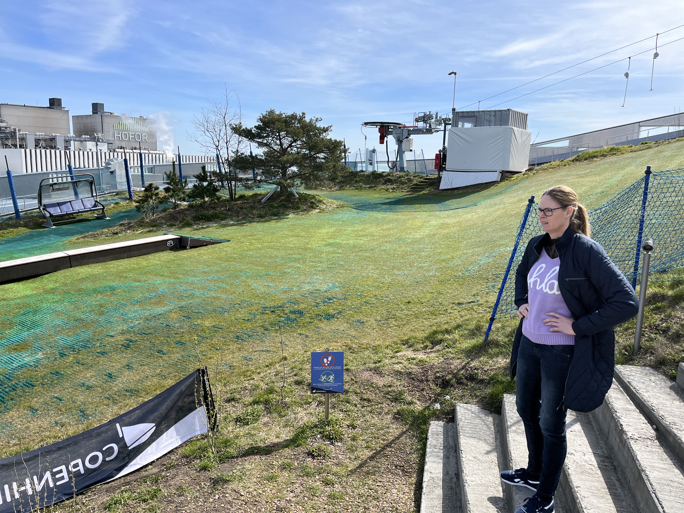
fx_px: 514
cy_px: 256
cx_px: 342
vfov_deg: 53.1
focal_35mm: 26
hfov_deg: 67.3
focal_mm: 5.1
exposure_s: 1/3311
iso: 50
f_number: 1.6
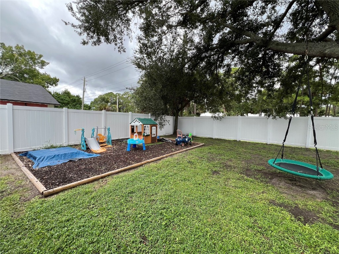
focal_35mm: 13
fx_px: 127
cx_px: 170
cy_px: 127
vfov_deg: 89.9
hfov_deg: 106.2
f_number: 1.8
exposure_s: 1/261
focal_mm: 1.57
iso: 32
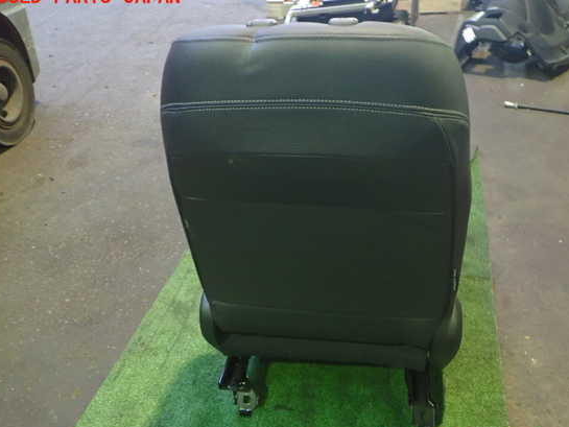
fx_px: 543
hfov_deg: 55.3
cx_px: 304
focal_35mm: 33
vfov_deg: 43.0
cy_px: 218
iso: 800
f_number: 2.3
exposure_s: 1/20
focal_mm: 5.4
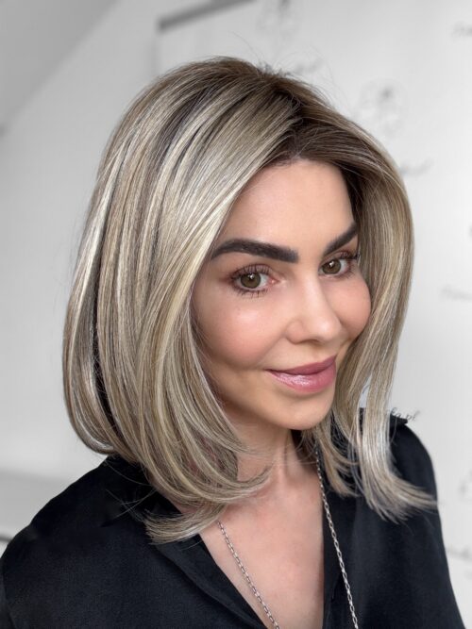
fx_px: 546
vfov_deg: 60.0
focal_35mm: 30
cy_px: 314
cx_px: 236
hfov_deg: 46.8
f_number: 1.9
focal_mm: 2.69
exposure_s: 1/120
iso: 64
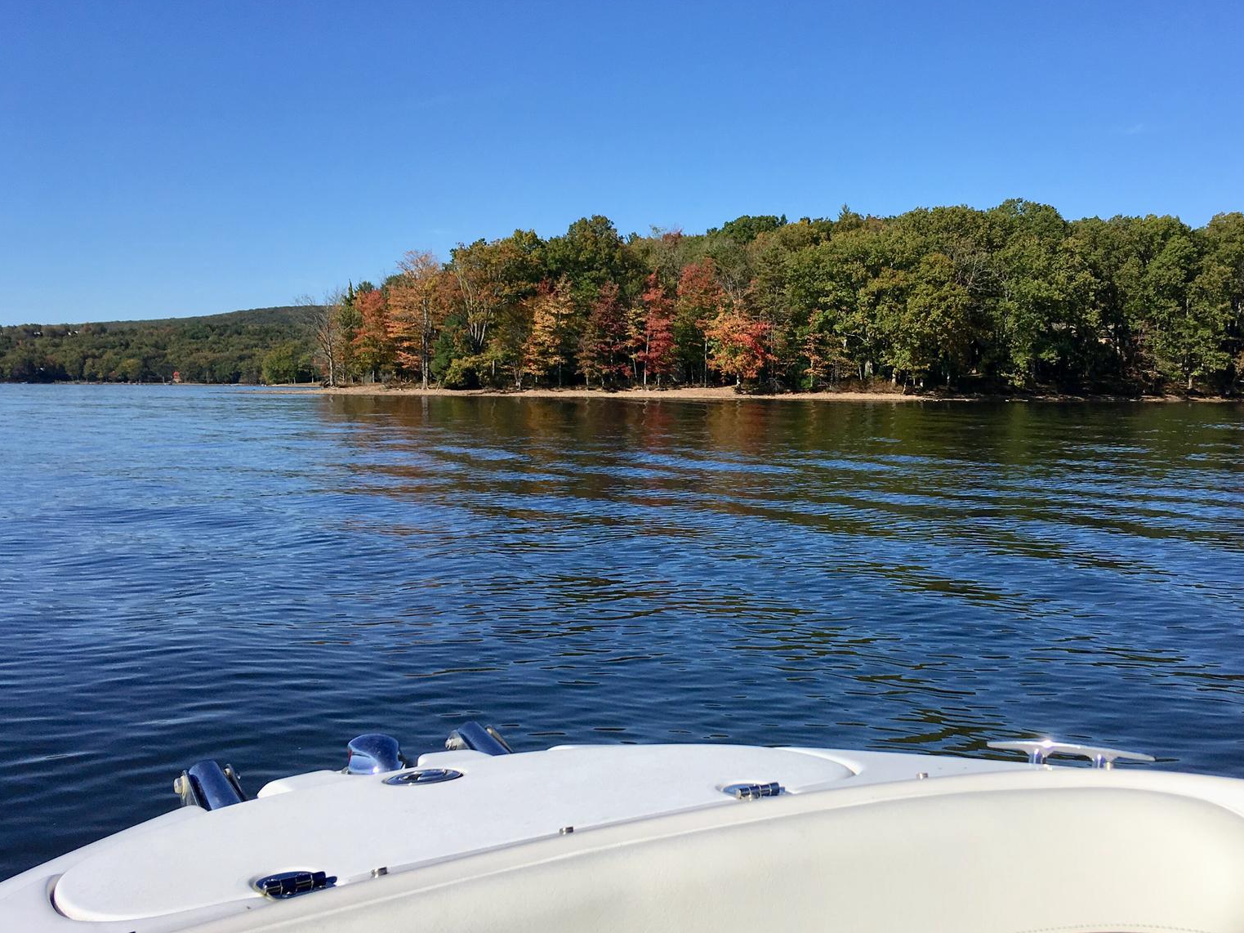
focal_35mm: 39
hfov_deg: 47.3
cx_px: 798
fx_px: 1401
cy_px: 424
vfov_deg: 36.8
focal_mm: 4.15
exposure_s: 1/2747
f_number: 2.2
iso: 25
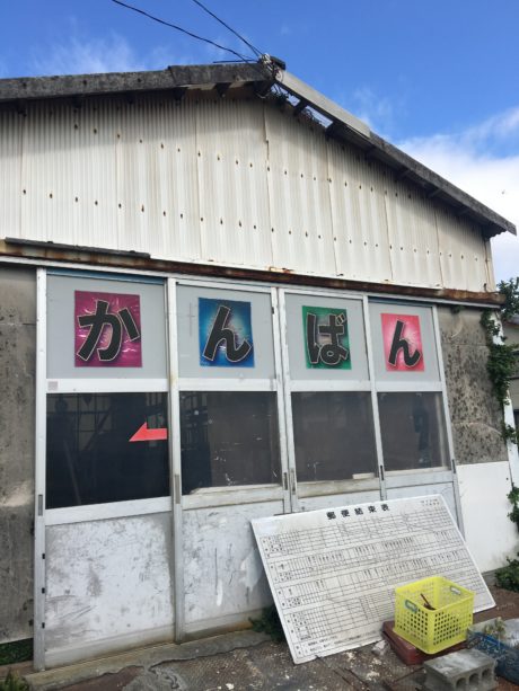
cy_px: 346
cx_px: 260
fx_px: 580
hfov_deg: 48.2
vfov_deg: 61.6
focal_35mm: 29
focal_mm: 4.15
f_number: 2.2
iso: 25
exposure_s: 1/1202
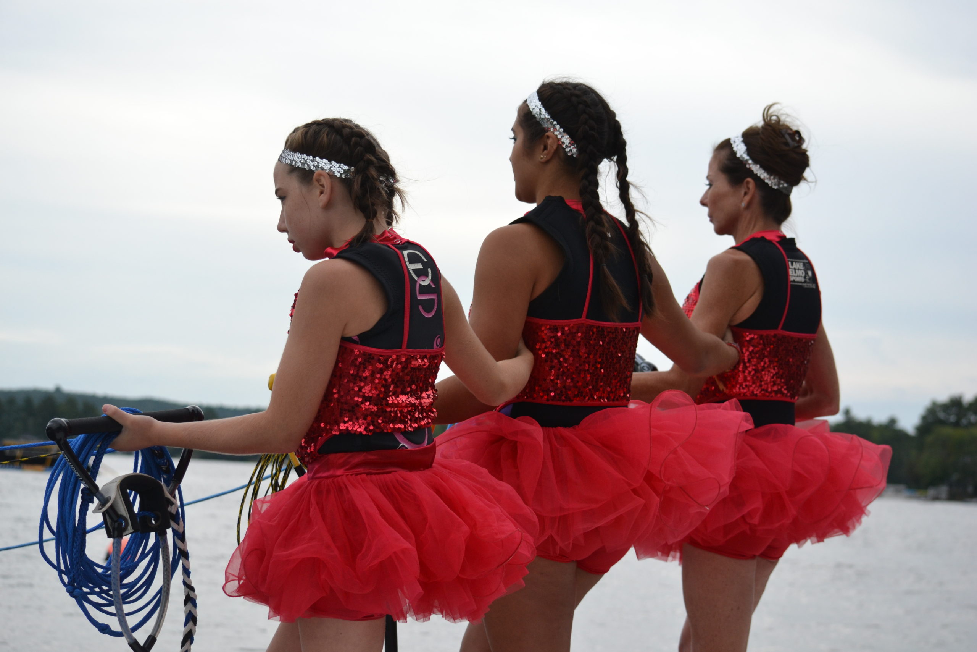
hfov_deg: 24.6
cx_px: 488
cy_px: 326
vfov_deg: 16.6
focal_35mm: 82
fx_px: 2239
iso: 400
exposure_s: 1/1250
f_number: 5
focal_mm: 55
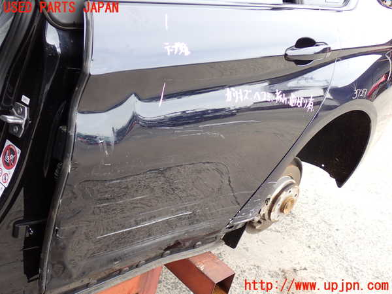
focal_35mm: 41
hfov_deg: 45.8
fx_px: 464
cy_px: 147
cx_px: 196
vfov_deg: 35.1
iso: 100
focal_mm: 7.31
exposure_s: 1/100
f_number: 2.8
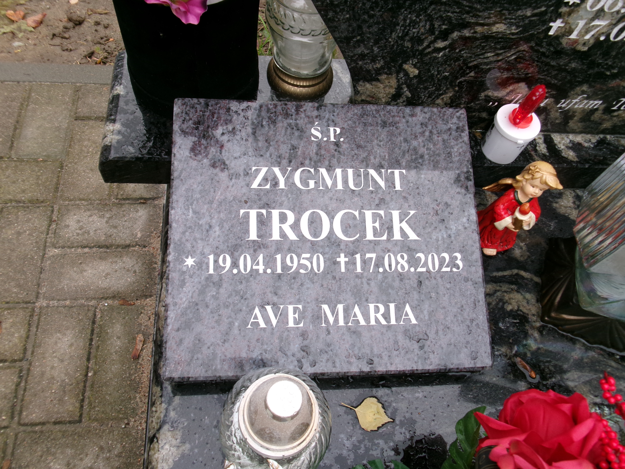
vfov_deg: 49.7
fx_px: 506
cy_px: 234
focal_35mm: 28
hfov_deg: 63.4
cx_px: 312
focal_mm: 5.1
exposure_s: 1/52
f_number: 3.9
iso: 100
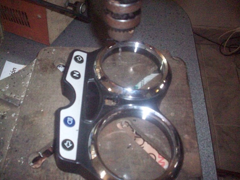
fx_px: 263
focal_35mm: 38
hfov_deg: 49.0
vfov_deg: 37.7
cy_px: 90
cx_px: 120
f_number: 2.8
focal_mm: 6.2
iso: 800
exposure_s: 1/64
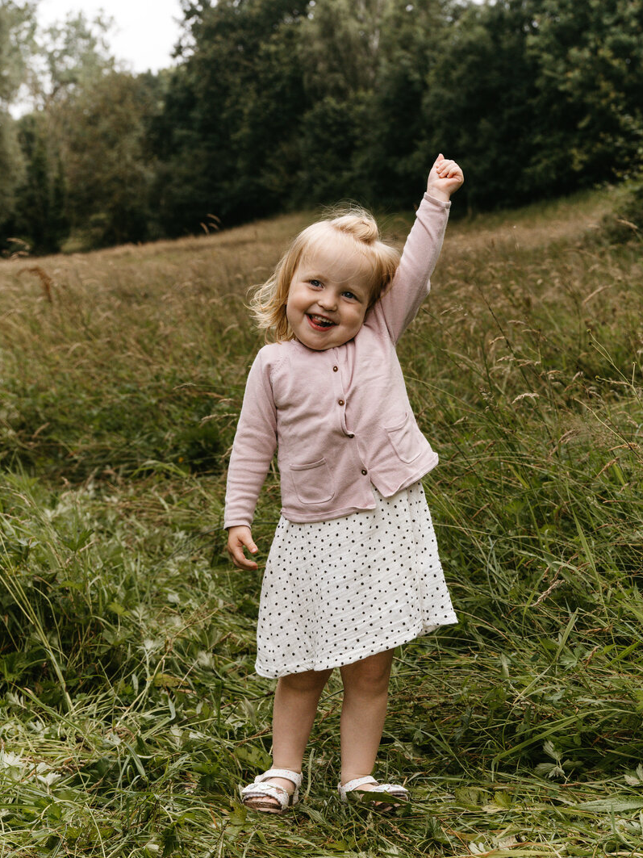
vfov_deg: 25.7
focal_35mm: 76
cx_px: 321
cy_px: 425
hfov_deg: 19.4
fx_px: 1883
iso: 640
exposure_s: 1/1000
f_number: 9
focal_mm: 70
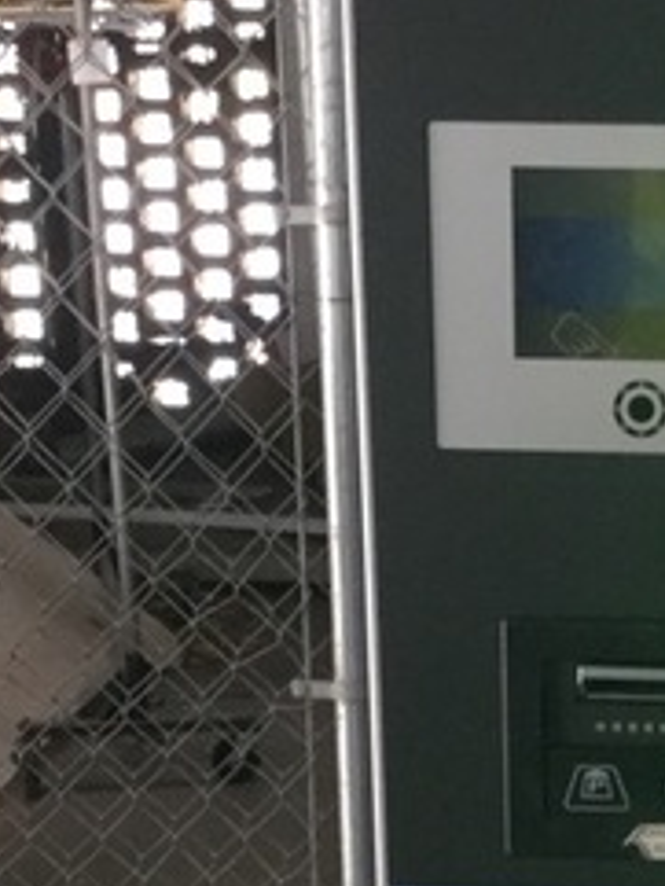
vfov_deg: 18.2
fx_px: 2636
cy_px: 1026
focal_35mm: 103
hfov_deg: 14.1
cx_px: 698
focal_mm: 3.3
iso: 80
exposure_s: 1/30
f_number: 2.4
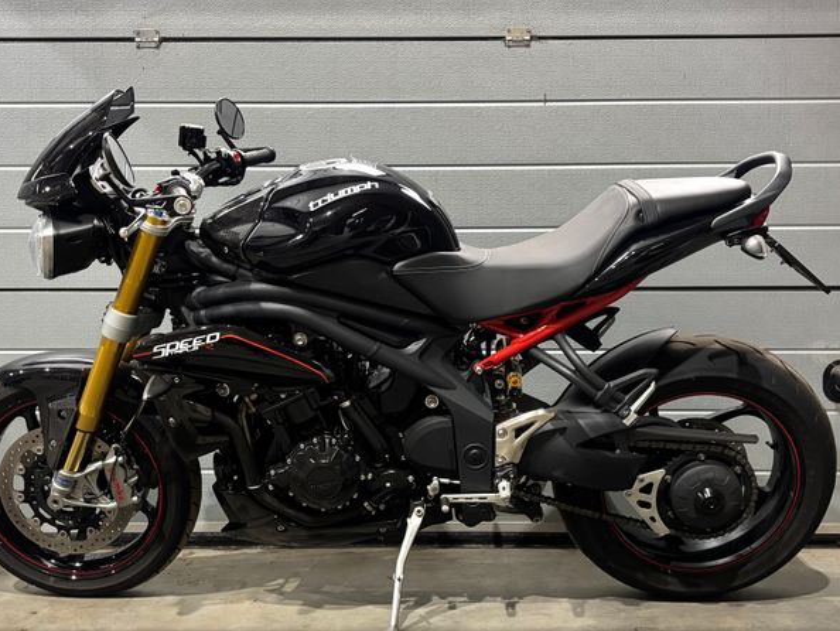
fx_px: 680
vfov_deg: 49.7
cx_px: 399
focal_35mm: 28
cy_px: 338
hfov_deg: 63.4
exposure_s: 1/50
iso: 320
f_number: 1.6
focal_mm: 5.96
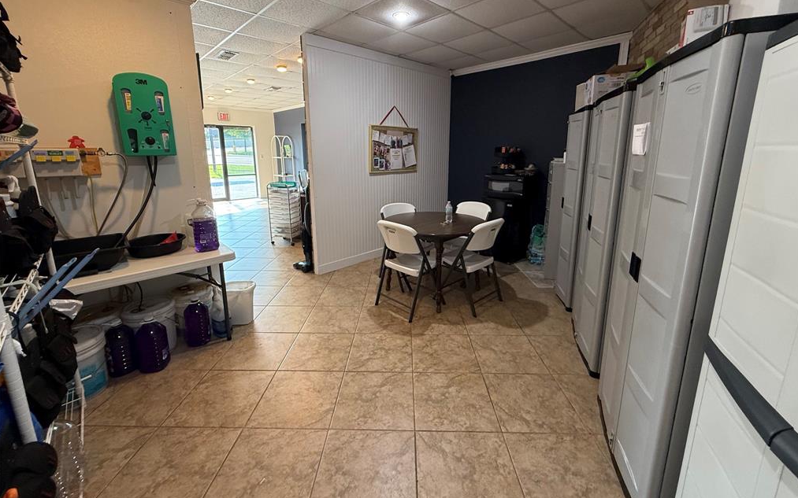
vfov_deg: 74.3
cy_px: 212
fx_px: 326
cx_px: 399
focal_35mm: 15
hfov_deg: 101.5
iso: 250
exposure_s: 1/120
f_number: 2.2
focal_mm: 2.22
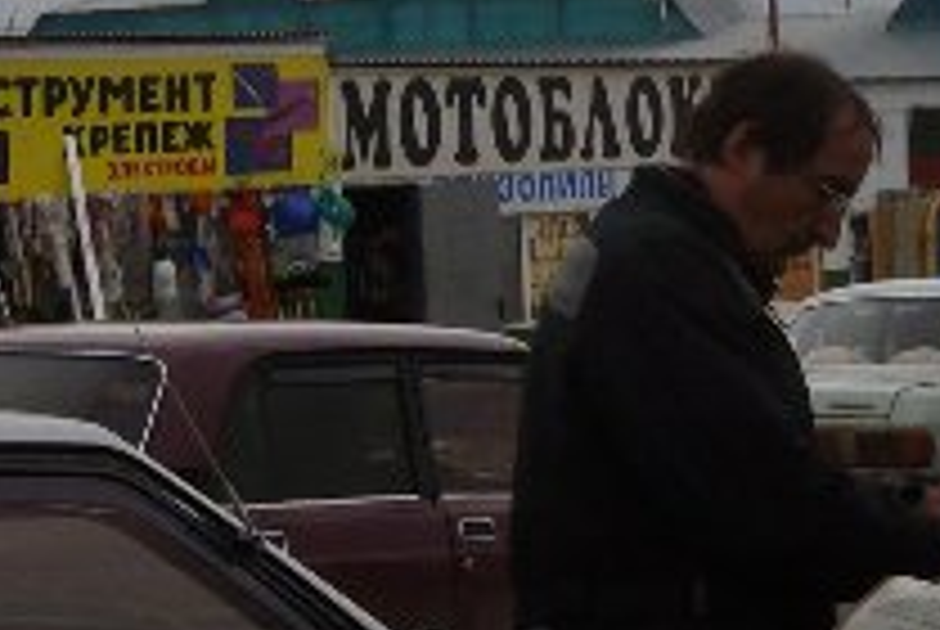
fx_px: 3739
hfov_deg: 14.3
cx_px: 639
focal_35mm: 143
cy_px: 194
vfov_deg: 9.6
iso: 80
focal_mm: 6
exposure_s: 1/200
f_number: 4.8
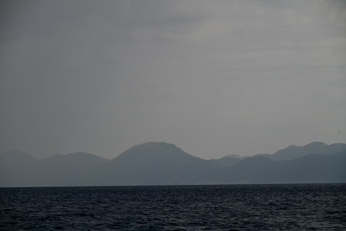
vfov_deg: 11.0
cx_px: 173
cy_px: 116
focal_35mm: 125
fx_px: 1201
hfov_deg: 16.4
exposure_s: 1/800
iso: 100
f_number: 7.1
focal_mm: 125
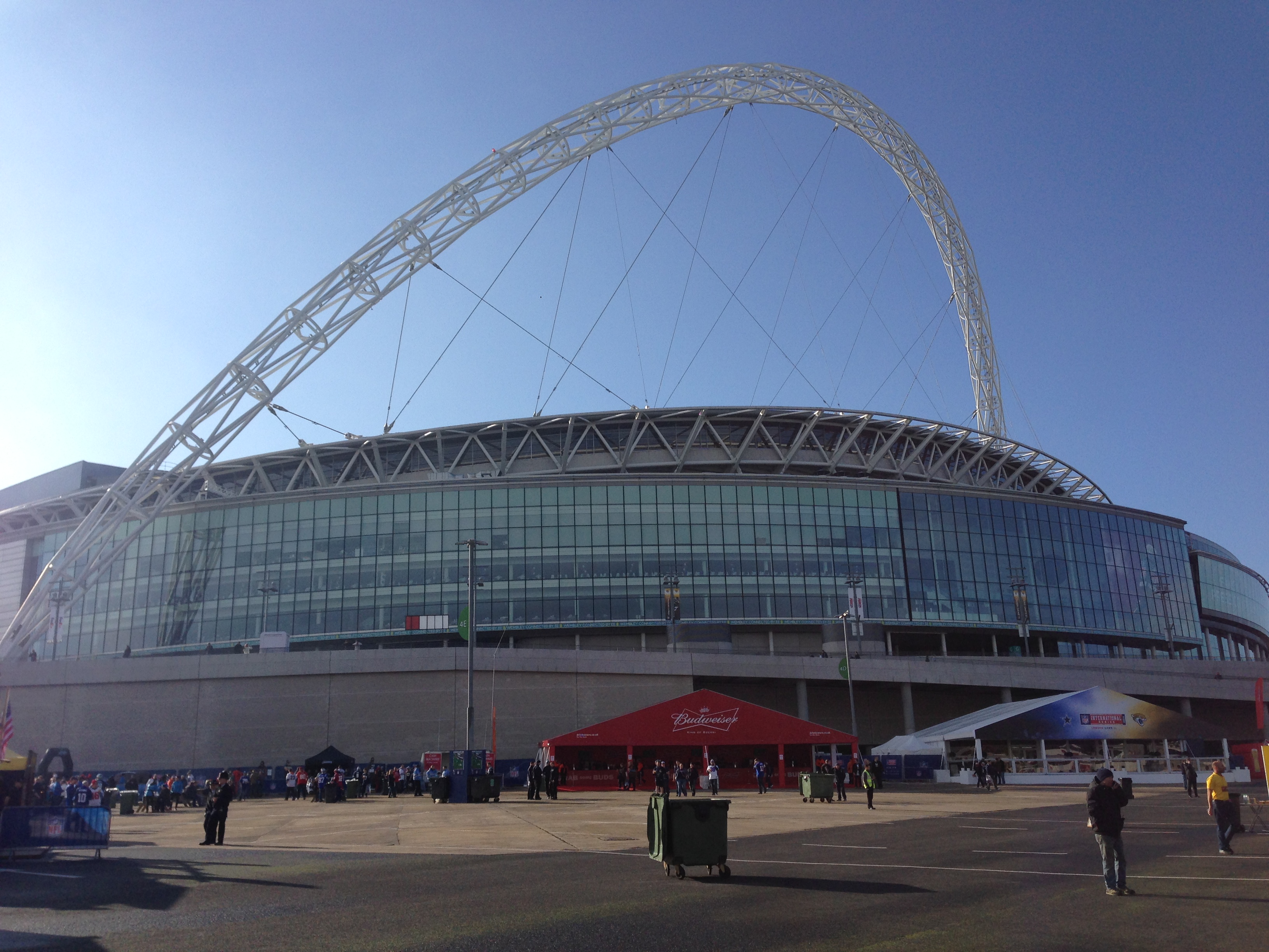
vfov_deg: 42.9
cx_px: 634
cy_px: 476
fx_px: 1210
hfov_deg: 55.4
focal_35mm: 33
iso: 50
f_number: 2.4
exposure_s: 1/2008
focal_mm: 4.12
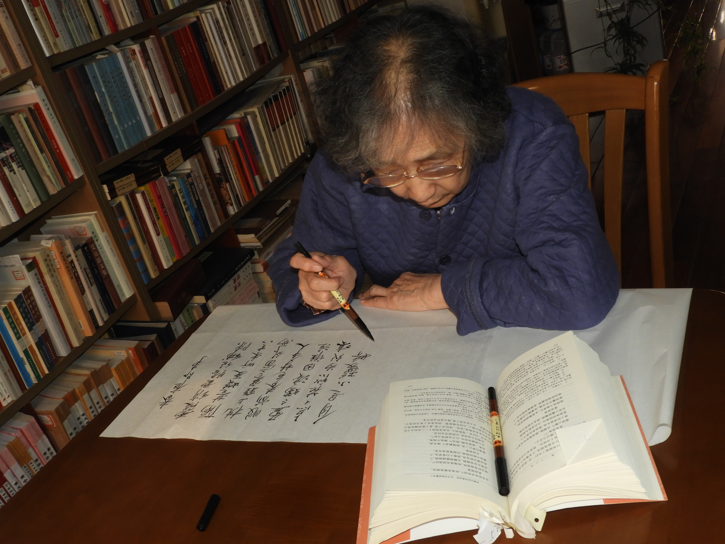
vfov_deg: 36.0
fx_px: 838
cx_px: 362
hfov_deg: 46.8
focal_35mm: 40
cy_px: 272
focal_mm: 7.2
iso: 200
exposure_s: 1/30
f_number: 5.3
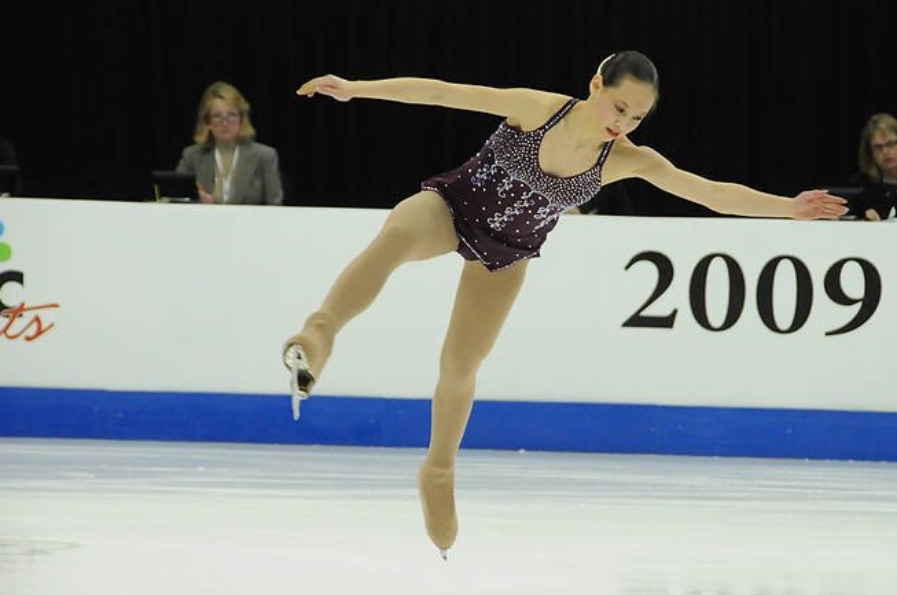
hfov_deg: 8.6
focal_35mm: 239
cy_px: 337
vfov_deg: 5.7
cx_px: 478
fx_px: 5945
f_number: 5.6
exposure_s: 1/640
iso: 3200
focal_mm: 130
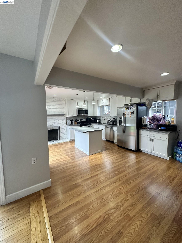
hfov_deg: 85.7
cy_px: 122
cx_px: 91
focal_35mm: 14
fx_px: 98
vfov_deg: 102.1
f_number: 2.2
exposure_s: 1/120
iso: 250
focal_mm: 2.22
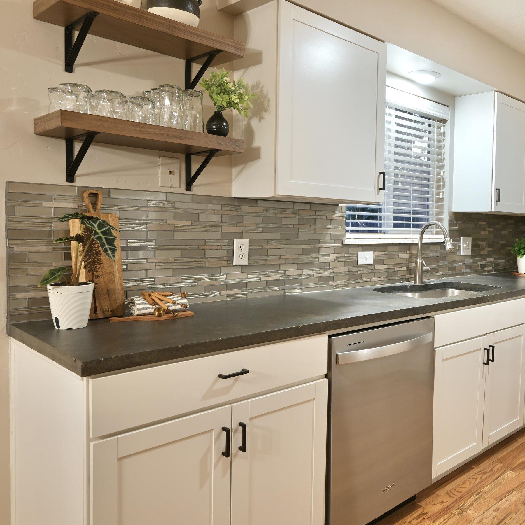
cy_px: 248
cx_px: 426
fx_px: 510
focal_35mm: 30
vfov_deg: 54.4
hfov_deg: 50.9
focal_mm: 20.5
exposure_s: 1/2.5
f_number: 8
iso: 400
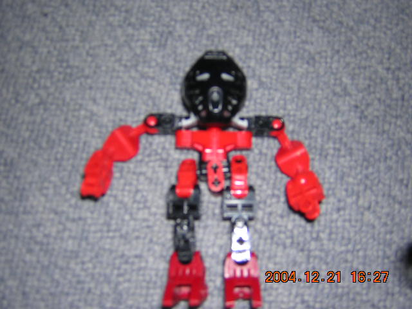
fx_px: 512
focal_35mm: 43
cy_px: 154
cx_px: 206
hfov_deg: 43.9
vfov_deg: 33.6
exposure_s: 1/60.1
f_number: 2.8
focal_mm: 5.6
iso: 100
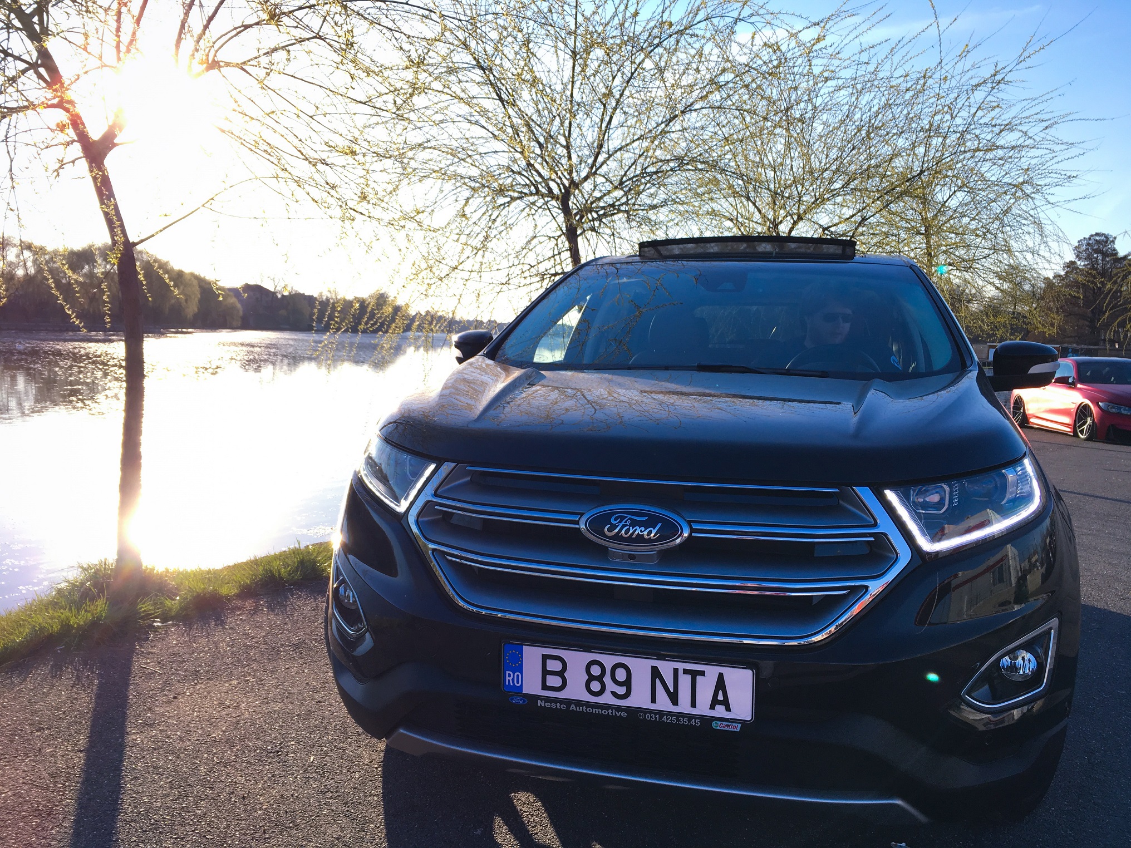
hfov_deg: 61.7
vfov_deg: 48.2
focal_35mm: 29
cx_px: 566
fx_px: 948
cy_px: 424
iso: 25
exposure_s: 1/605
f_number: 2.2
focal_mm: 4.15
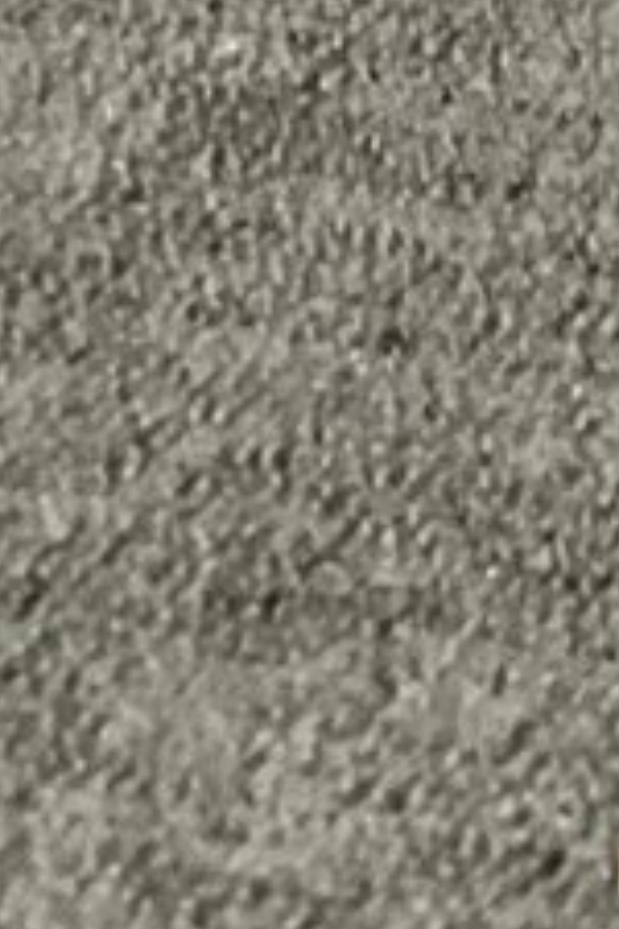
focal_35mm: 203
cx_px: 3114
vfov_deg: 9.4
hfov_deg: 5.3
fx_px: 5235
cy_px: -997
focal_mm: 3
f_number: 1.8
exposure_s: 1/60
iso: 200
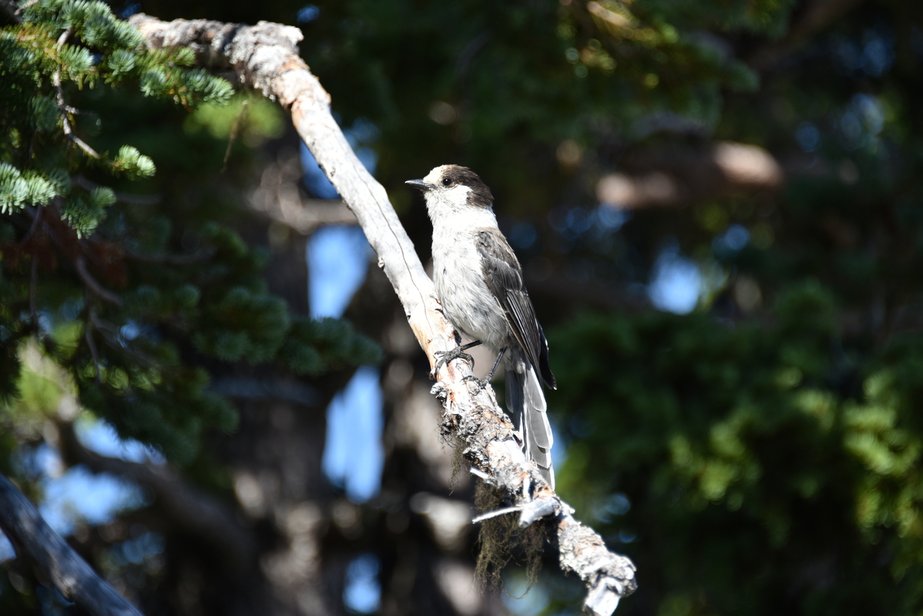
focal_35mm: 245
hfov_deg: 8.4
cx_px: 478
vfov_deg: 5.6
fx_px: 6283
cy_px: 320
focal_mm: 230
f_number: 5.6
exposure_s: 1/500
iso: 220
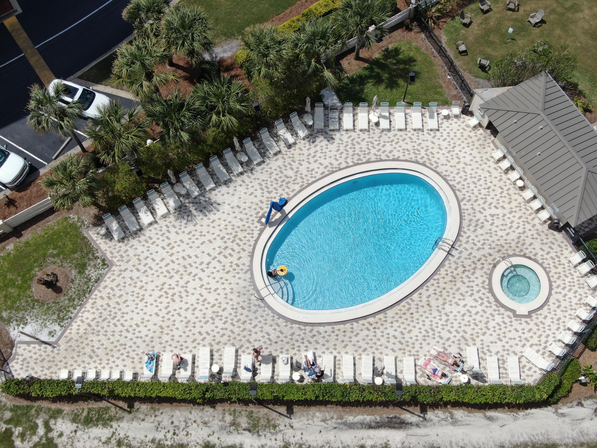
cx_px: 298
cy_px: 224
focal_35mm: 36
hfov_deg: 51.4
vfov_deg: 39.7
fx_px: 621
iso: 100
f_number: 3.3
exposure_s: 1/1000
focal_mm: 6.21
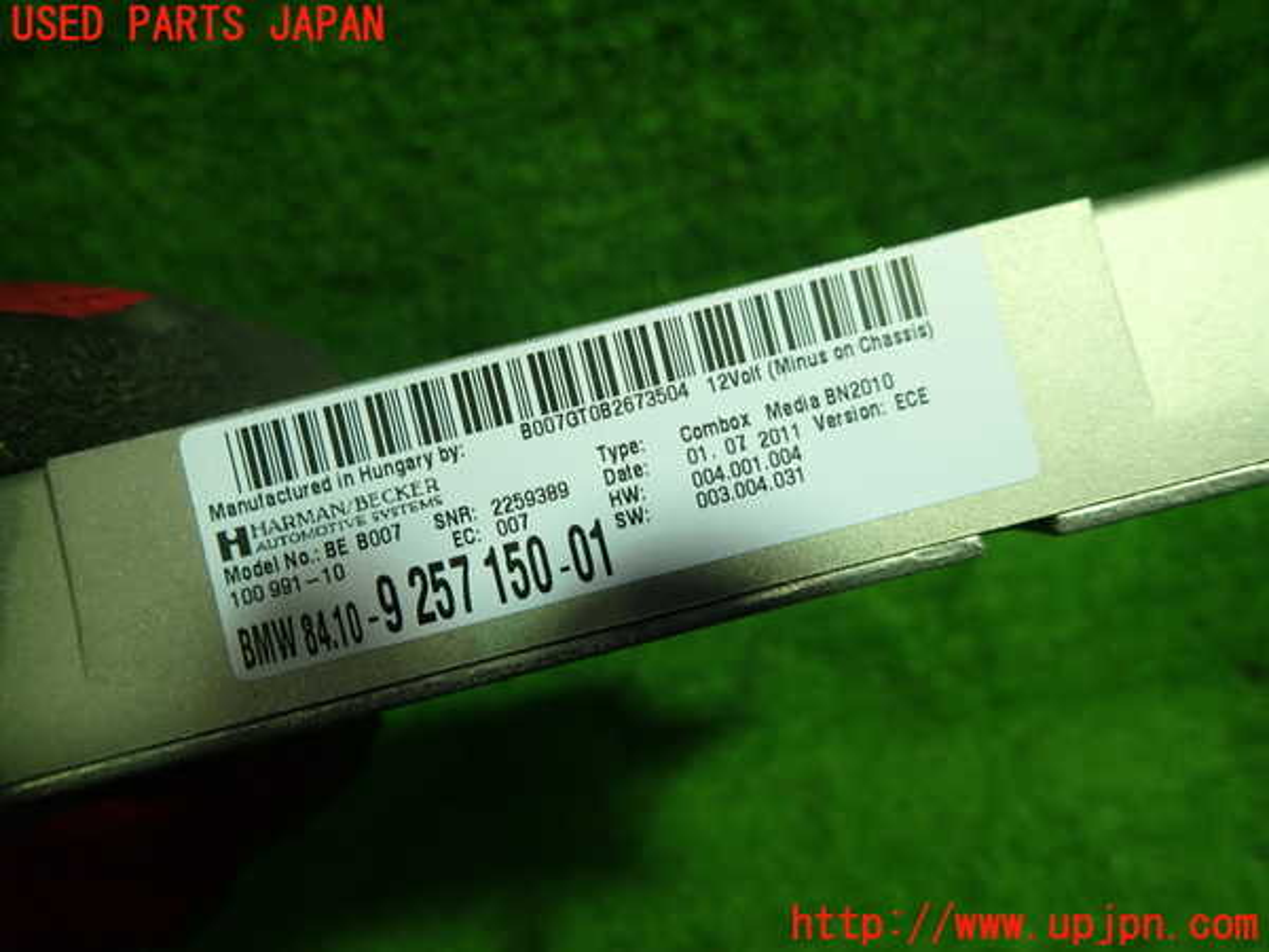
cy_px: 476
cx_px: 634
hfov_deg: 69.4
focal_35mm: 25
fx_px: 916
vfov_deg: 54.9
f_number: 2
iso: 200
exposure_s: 1/60
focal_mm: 4.5
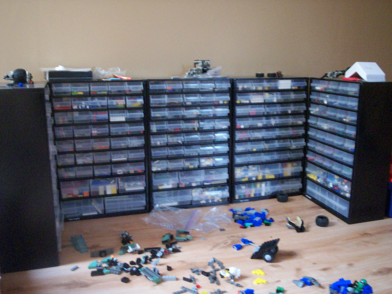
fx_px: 408
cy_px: 147
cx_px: 196
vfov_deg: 39.7
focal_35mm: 36
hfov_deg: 51.4
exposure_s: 1/8
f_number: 4.5
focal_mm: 5.9
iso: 356
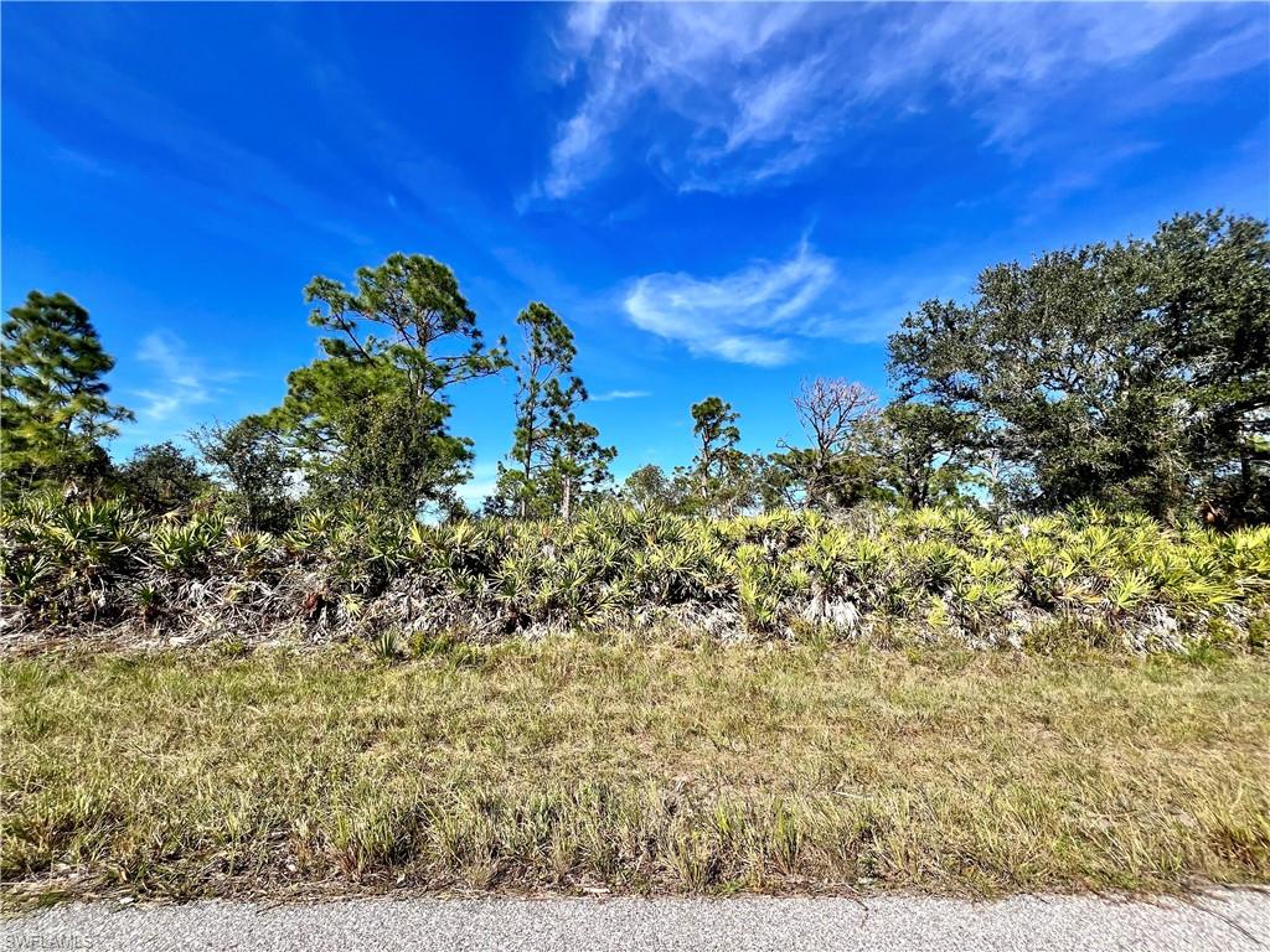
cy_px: 476
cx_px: 635
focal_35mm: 13
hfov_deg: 106.2
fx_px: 477
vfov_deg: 89.9
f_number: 1.8
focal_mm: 1.57
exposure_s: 1/1410
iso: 32
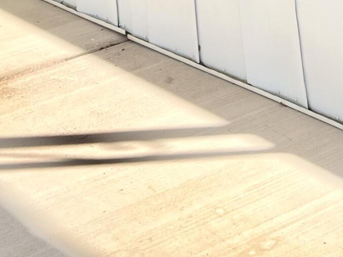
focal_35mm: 115
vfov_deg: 12.0
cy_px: -191
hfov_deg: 16.6
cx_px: 375
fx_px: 1140
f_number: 1.5
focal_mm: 5.7
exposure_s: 1/1377
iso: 50
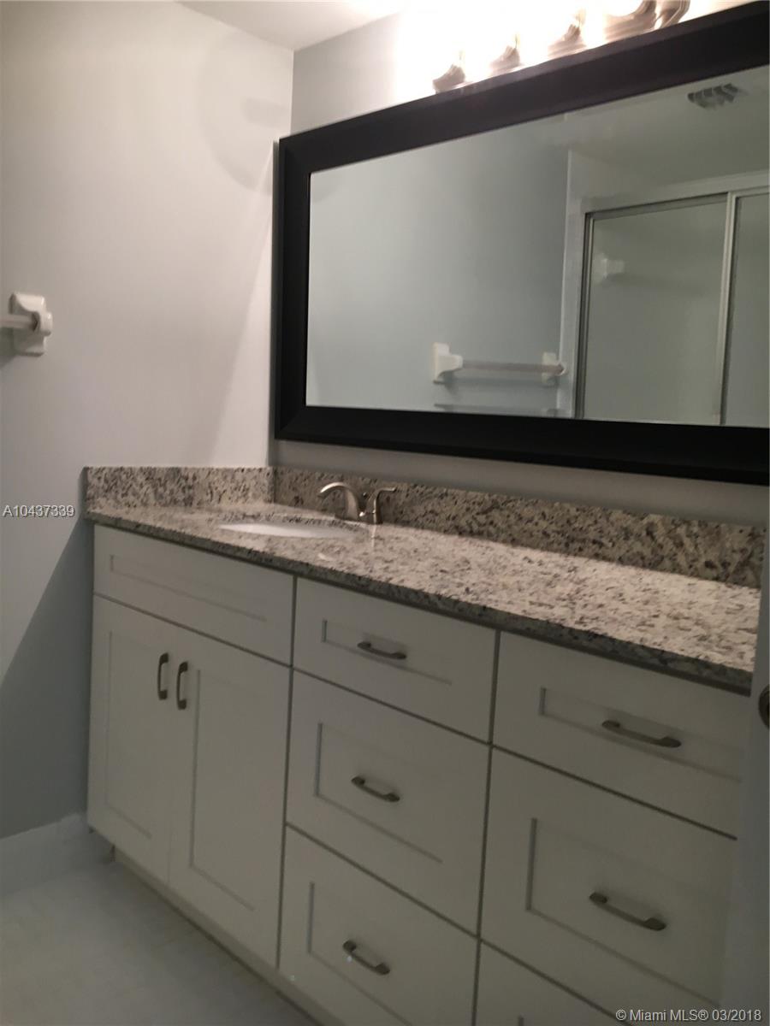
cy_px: 513
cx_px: 385
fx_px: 860
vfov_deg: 61.7
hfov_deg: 48.2
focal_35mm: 29
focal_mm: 4.15
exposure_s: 1/30
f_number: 2.2
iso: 50
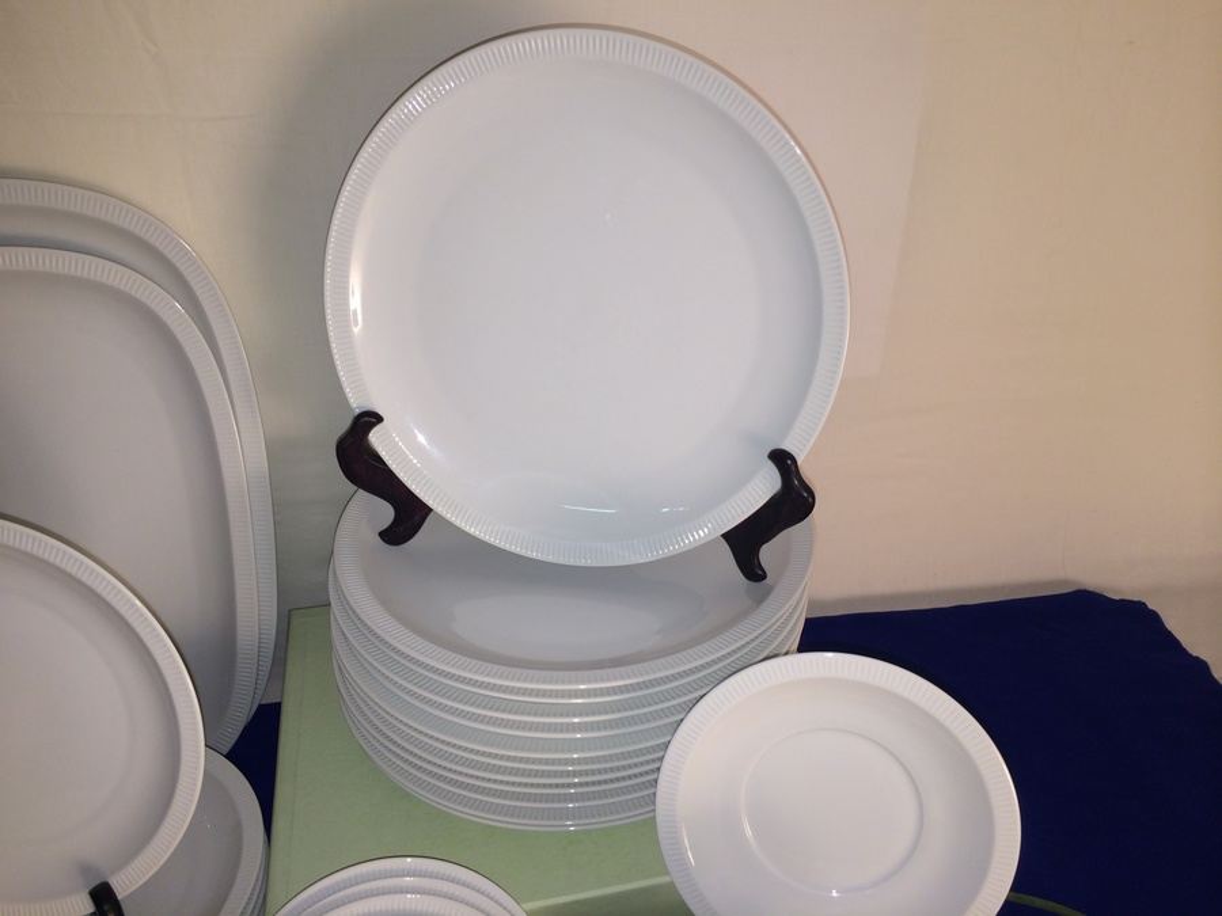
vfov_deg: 46.8
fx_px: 1059
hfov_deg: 60.0
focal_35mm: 30
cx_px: 611
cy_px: 458
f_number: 2.2
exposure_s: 1/53
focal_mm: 4.12
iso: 32
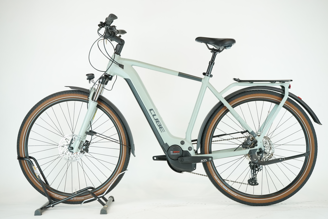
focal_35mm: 50
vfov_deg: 27.0
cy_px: 110
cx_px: 164
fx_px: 456
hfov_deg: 39.6
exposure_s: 1/200
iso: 2000
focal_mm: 50
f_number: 6.3
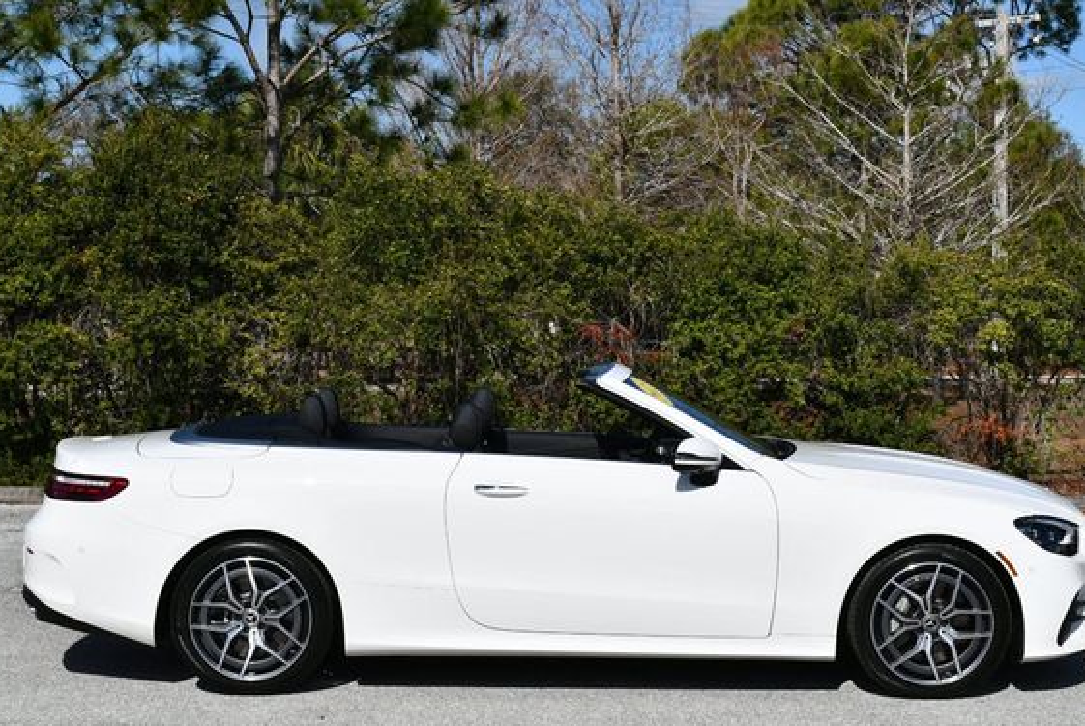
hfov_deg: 27.7
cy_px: 381
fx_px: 2202
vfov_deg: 18.7
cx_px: 565
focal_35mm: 73
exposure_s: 1/400
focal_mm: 32
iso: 100
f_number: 10
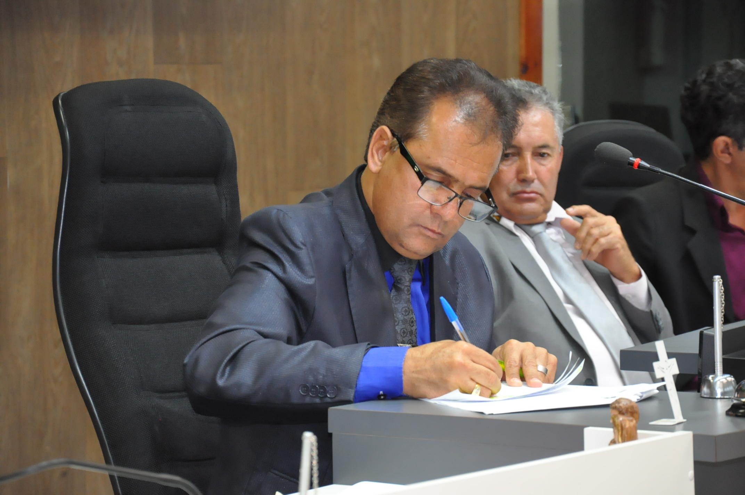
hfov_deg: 13.1
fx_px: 3255
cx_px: 372
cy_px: 248
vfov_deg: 8.7
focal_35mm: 158
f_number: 5.6
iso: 2000
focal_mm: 105
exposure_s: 1/60
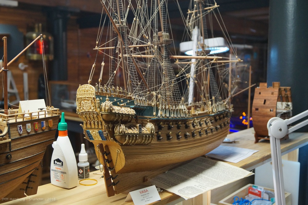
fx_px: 334
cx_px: 154
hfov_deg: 49.6
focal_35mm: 39
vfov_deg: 34.2
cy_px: 102
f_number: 4.5
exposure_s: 1/160
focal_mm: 26
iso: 1000
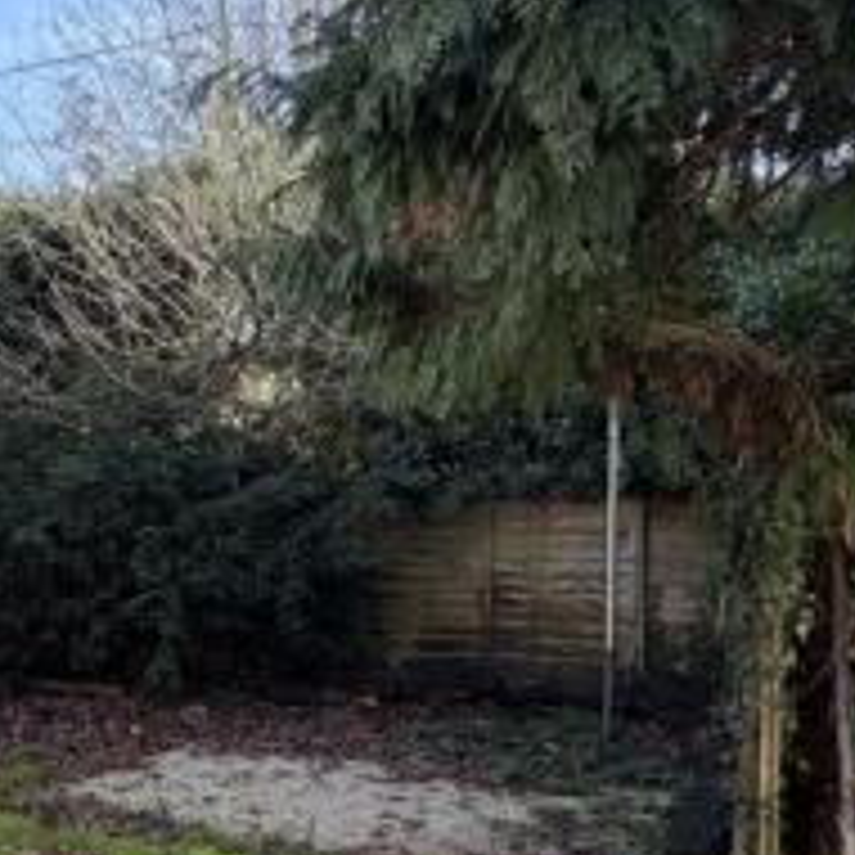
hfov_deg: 42.6
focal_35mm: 38
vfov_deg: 43.5
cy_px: 538
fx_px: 1062
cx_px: 218
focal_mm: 2.22
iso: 40
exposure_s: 1/233
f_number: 2.2
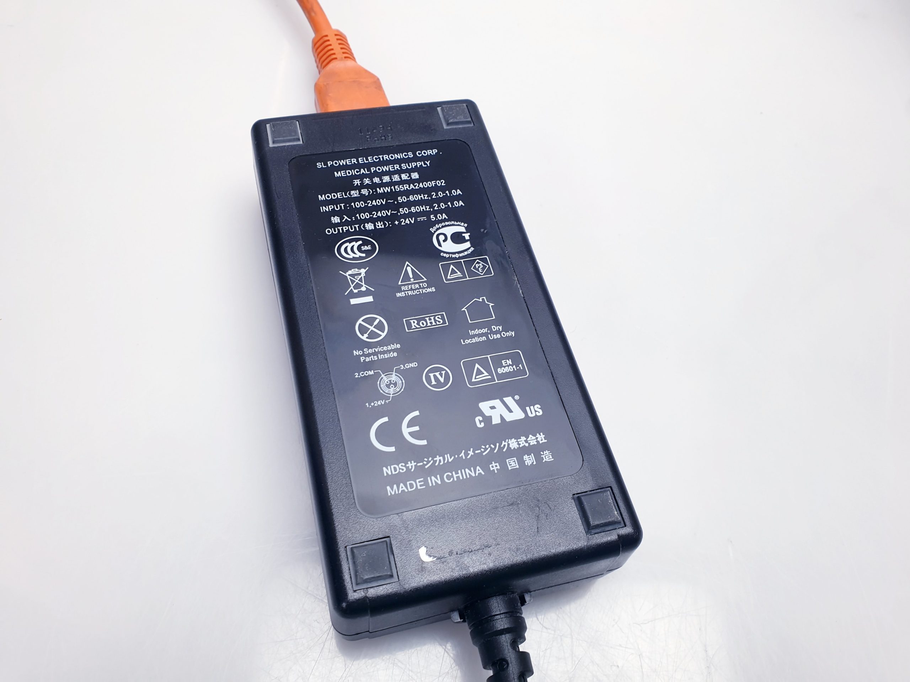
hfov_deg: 67.3
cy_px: 341
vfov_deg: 53.1
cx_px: 455
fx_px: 683
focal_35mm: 26
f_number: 2.4
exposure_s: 1/50
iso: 64
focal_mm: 4.3
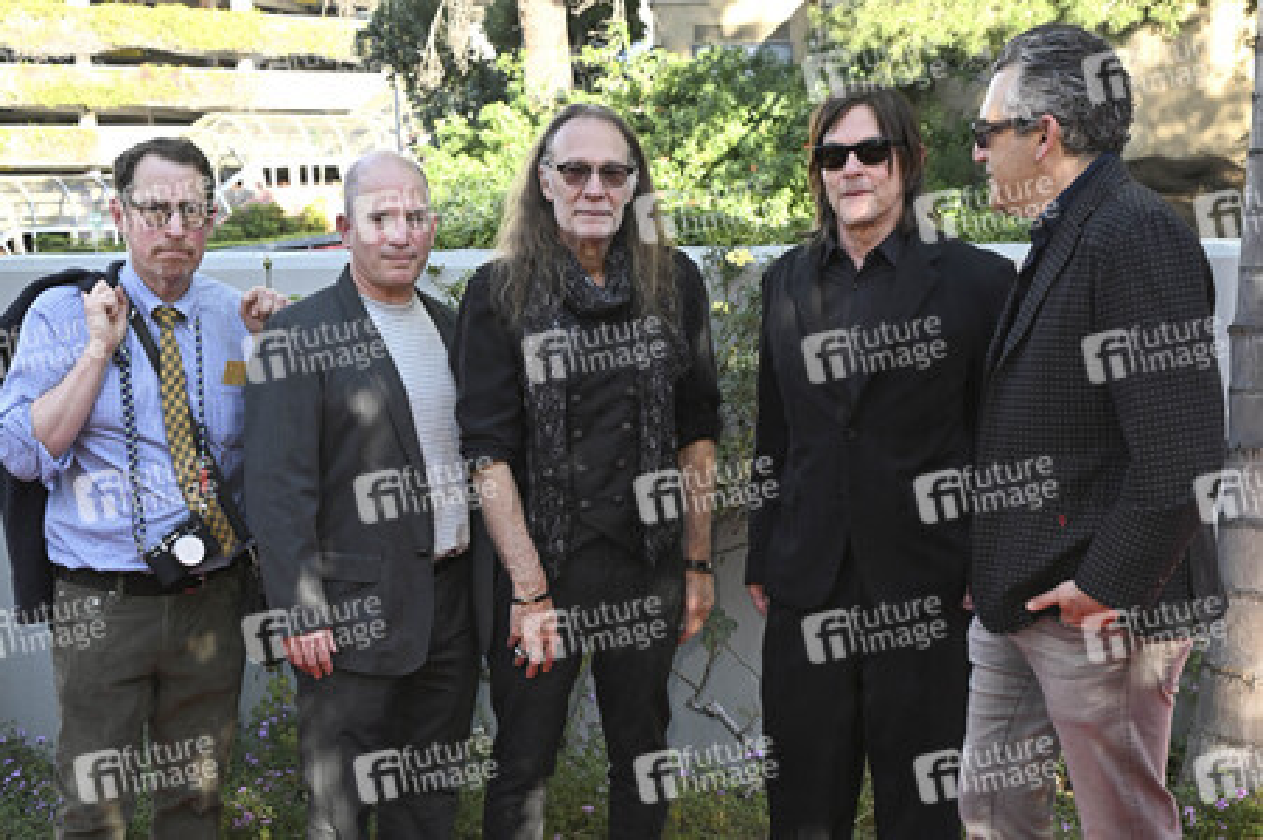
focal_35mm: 35
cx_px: 632
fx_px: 1227
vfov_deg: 37.8
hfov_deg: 54.5
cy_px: 420
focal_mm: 35
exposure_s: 1/320
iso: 640
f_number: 5.6
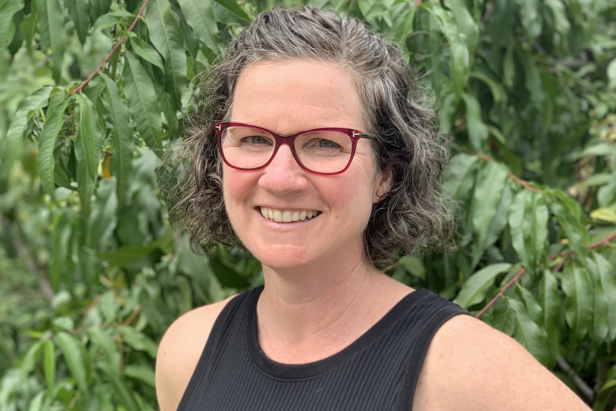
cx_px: 308
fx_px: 1249
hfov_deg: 27.7
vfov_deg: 18.6
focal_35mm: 73
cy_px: 270
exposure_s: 1/139
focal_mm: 6
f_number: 2.4
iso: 16
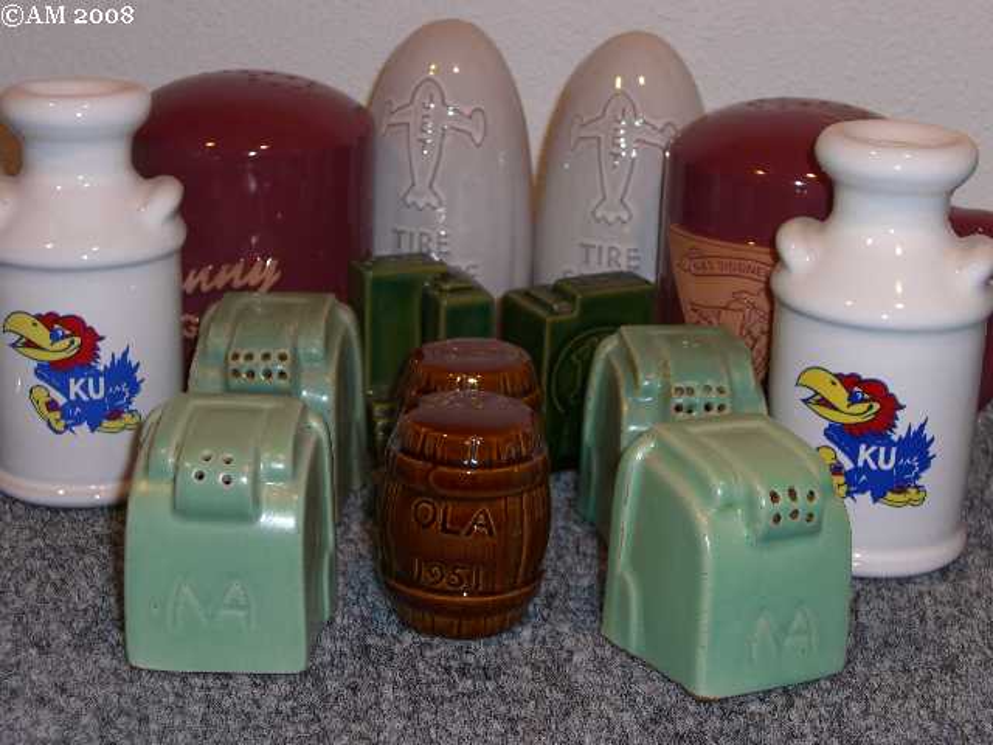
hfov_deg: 29.4
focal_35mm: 66
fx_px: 1893
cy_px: 372
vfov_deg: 22.3
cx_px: 496
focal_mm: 13.7
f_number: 3.8
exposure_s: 1/30
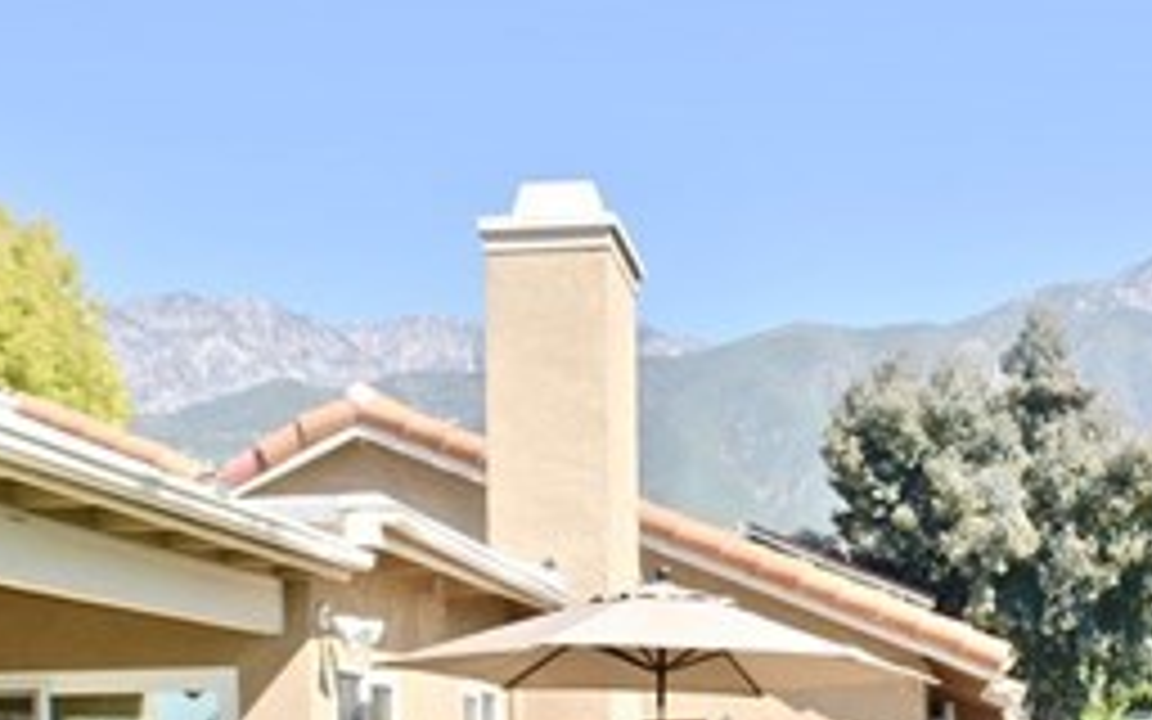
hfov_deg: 24.5
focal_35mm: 84
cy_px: 765
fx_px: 2637
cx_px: 792
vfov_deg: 15.2
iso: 100
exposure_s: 1/200
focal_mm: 22
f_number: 8
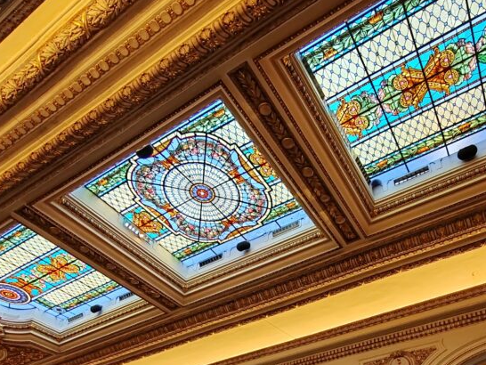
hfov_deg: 58.8
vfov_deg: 42.6
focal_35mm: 30
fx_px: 421
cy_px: 334
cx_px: 316
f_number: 2.2
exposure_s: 1/50
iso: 80
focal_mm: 1.96
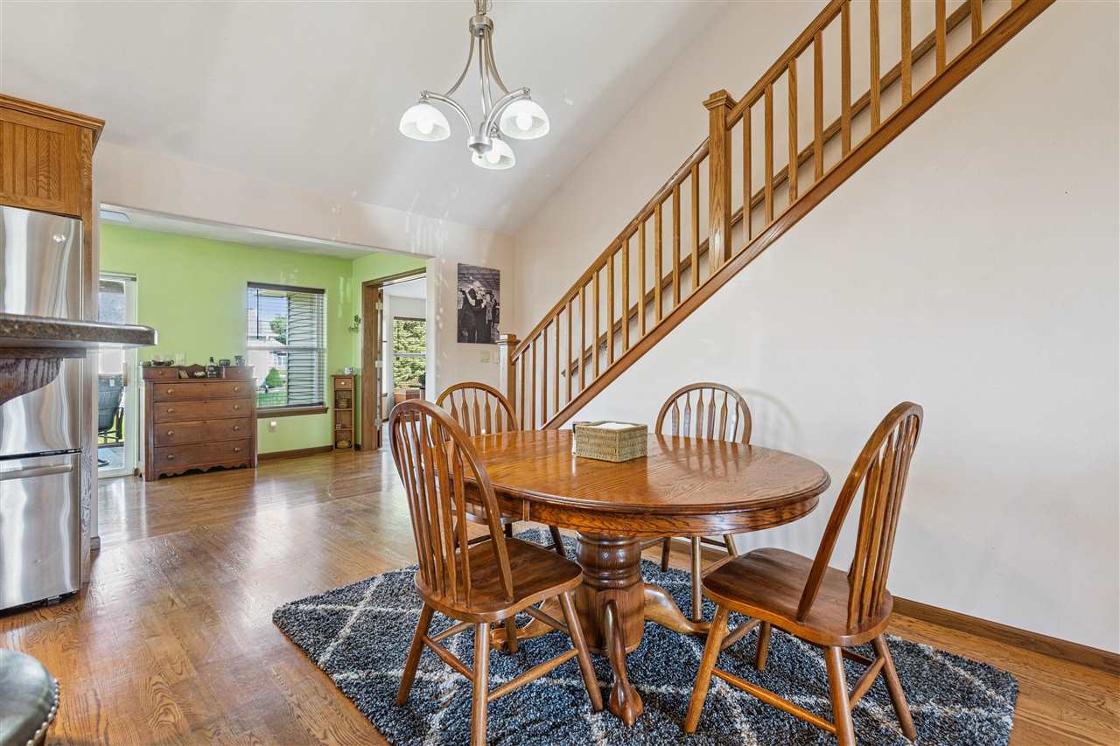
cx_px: 560
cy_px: 373
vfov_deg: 73.7
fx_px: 498
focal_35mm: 16
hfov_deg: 96.7
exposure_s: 1/6
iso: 400
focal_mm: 16
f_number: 8
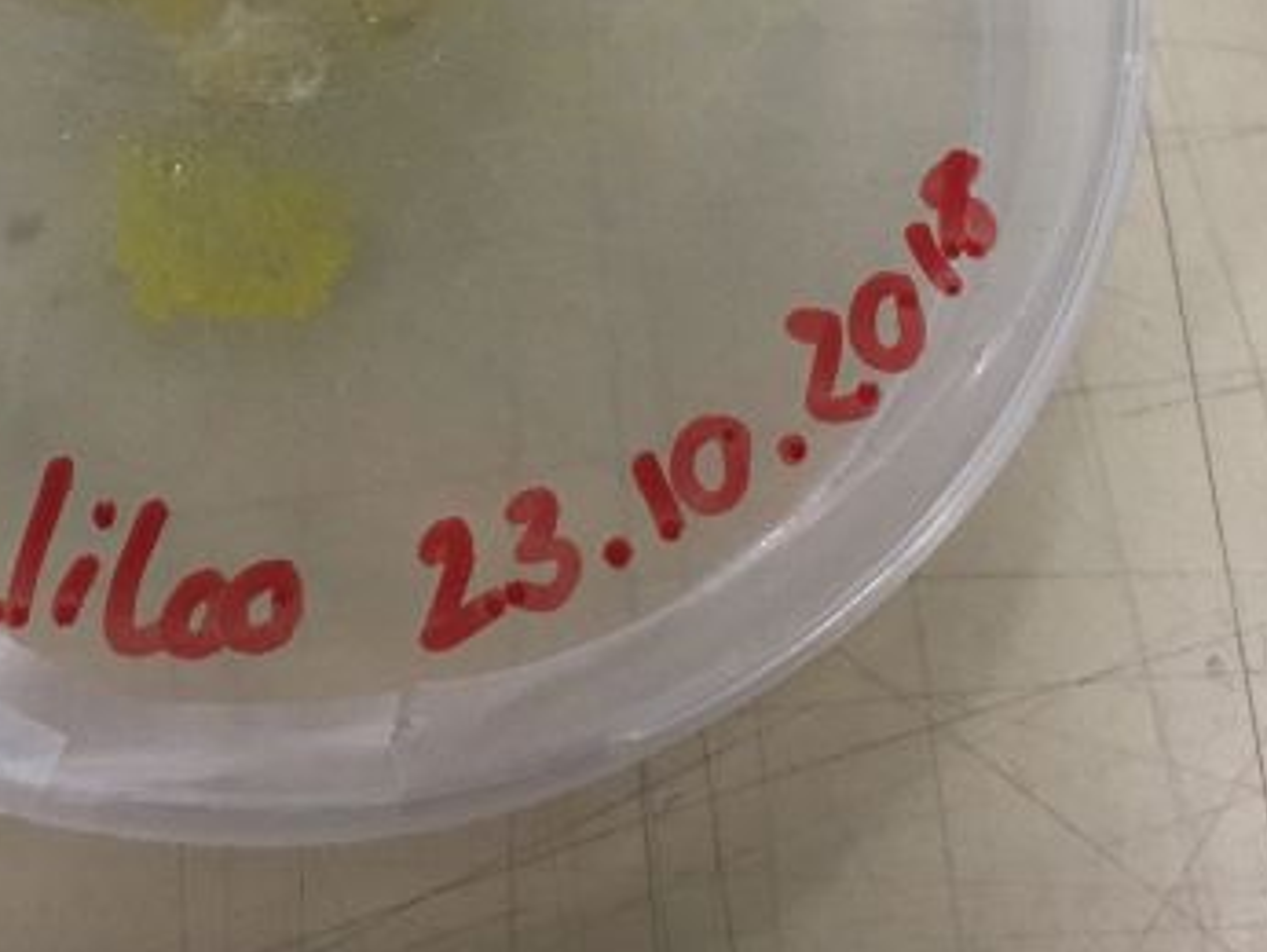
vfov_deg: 20.9
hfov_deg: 28.5
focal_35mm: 67
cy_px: -81
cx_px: 293
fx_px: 2454
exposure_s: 1/33
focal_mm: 4.15
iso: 160
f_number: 2.2
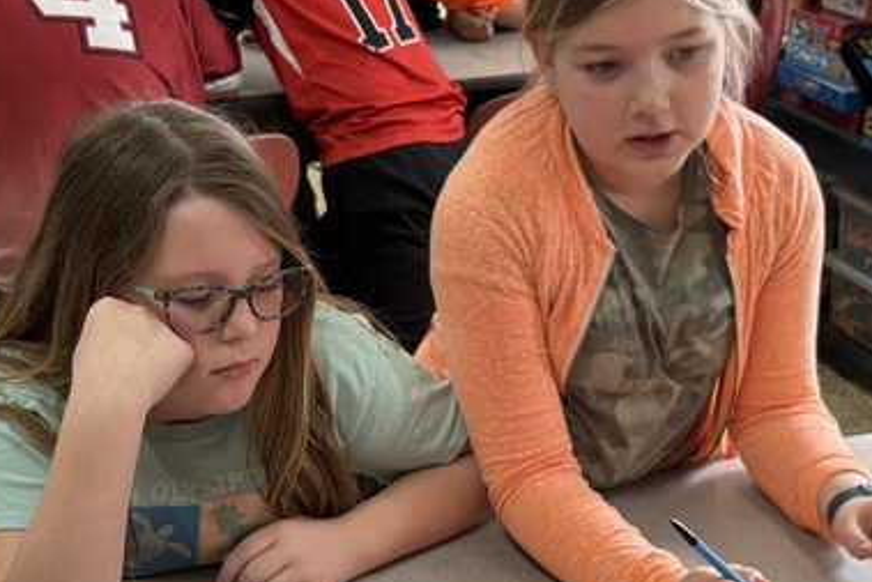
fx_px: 1769
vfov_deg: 18.2
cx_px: 485
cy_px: 580
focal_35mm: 73
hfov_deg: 27.7
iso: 100
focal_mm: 5.96
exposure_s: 1/60
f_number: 1.6
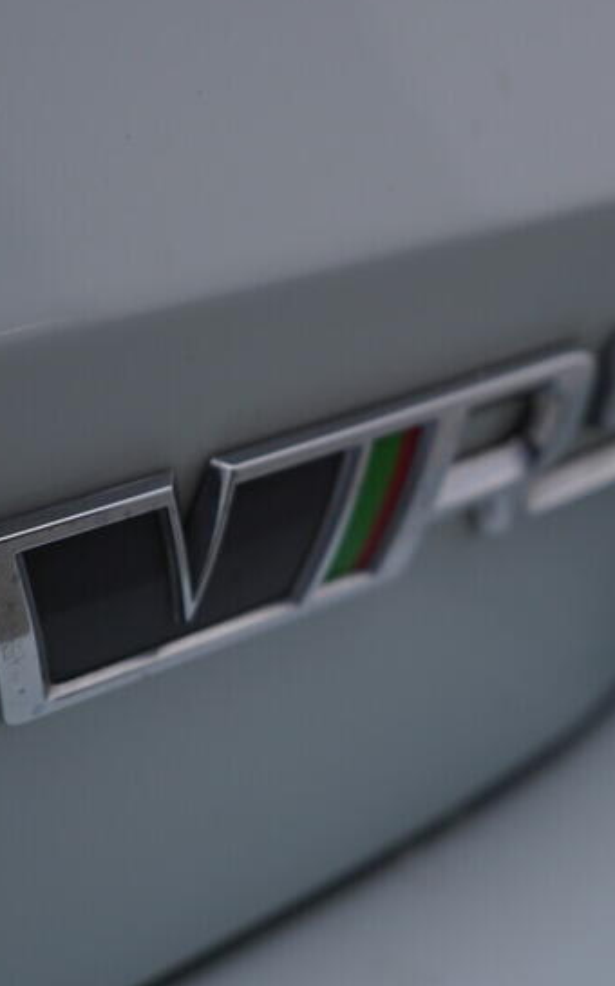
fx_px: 1853
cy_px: 462
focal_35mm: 69
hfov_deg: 18.8
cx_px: 268
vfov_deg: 29.8
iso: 125
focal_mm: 24
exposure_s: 1/100
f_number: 4.5
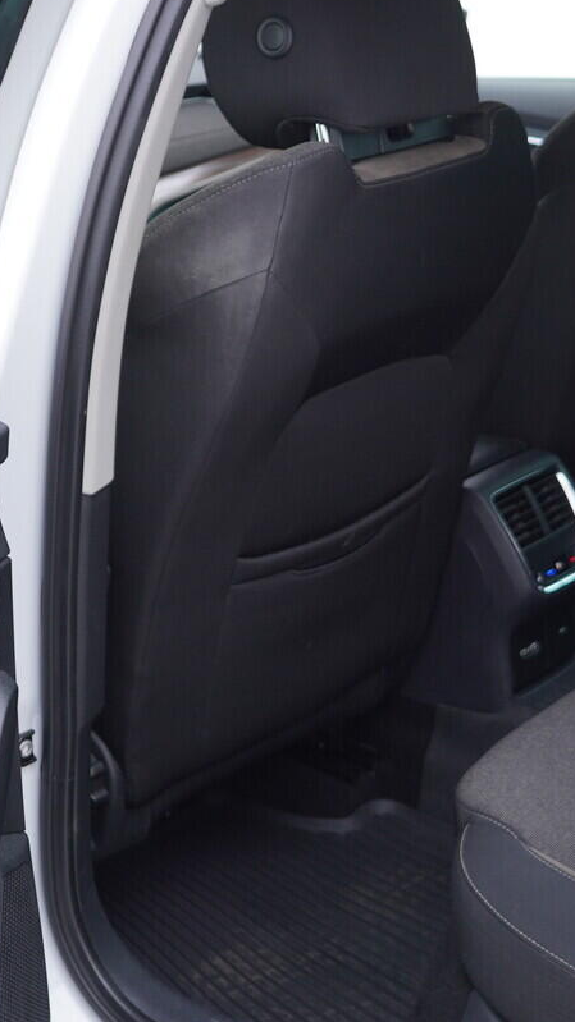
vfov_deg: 31.0
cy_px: 523
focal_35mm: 68
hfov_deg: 17.7
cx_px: 355
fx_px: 1845
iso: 160
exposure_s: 1/40
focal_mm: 24
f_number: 2.8
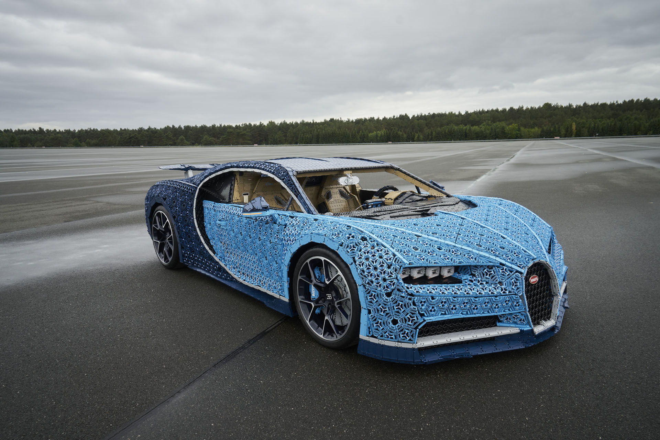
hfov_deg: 71.5
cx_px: 330
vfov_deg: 51.3
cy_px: 220
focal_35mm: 25
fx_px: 458
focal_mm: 25
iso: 200
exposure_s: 1/200
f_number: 7.1
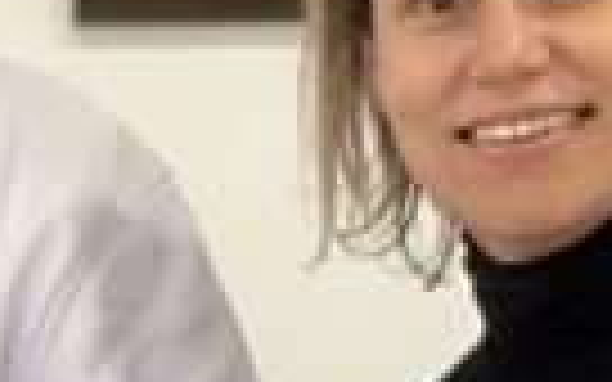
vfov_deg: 3.2
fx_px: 6755
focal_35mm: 405
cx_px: -945
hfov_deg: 5.0
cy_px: 827
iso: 200
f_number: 2
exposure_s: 1/50
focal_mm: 6
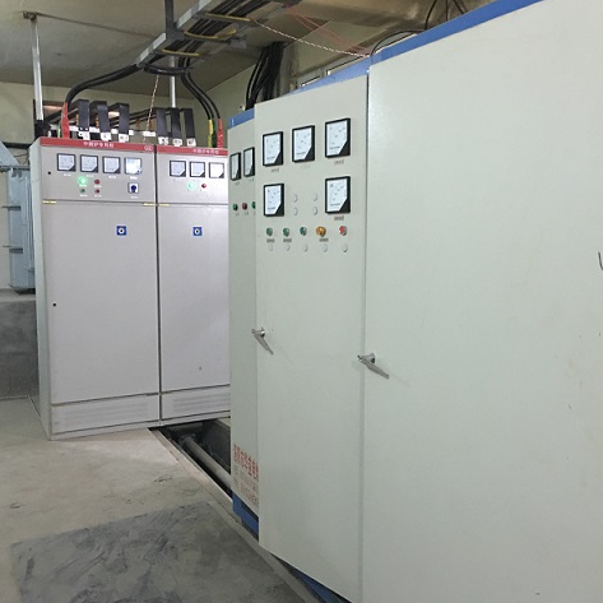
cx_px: 342
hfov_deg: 47.1
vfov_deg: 47.2
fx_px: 690
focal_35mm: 35
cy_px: 301
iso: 100
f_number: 2.2
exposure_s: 1/4
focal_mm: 4.15
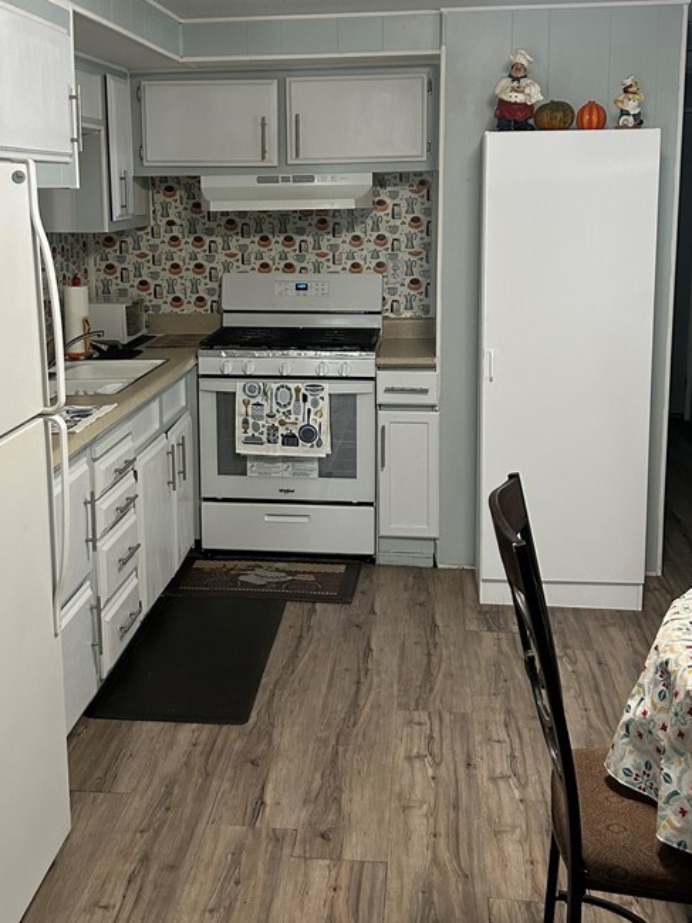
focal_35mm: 41
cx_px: 290
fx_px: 1092
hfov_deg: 35.1
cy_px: 360
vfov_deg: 45.5
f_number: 1.5
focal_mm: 5.7
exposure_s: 1/60
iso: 200
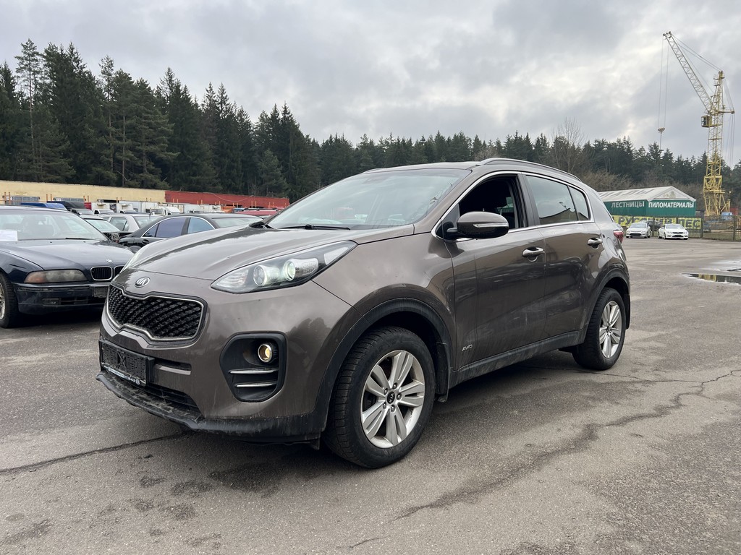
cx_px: 370
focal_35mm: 26
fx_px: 557
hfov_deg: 67.3
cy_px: 278
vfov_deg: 53.1
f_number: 1.5
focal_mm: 5.7
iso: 50
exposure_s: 1/840
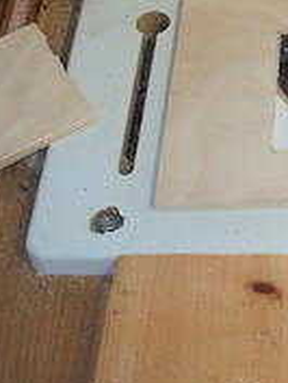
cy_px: 104
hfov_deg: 12.4
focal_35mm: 117
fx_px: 1296
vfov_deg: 16.7
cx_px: 349
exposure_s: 1/50
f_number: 2.8
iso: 400
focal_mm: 9.8
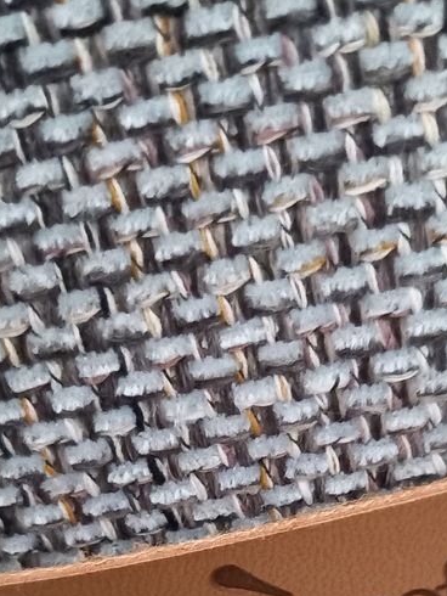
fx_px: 877
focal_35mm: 51
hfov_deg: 28.4
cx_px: 295
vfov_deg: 35.1
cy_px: 547
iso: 2000
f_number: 1.8
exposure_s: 1/16.7
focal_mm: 4.65
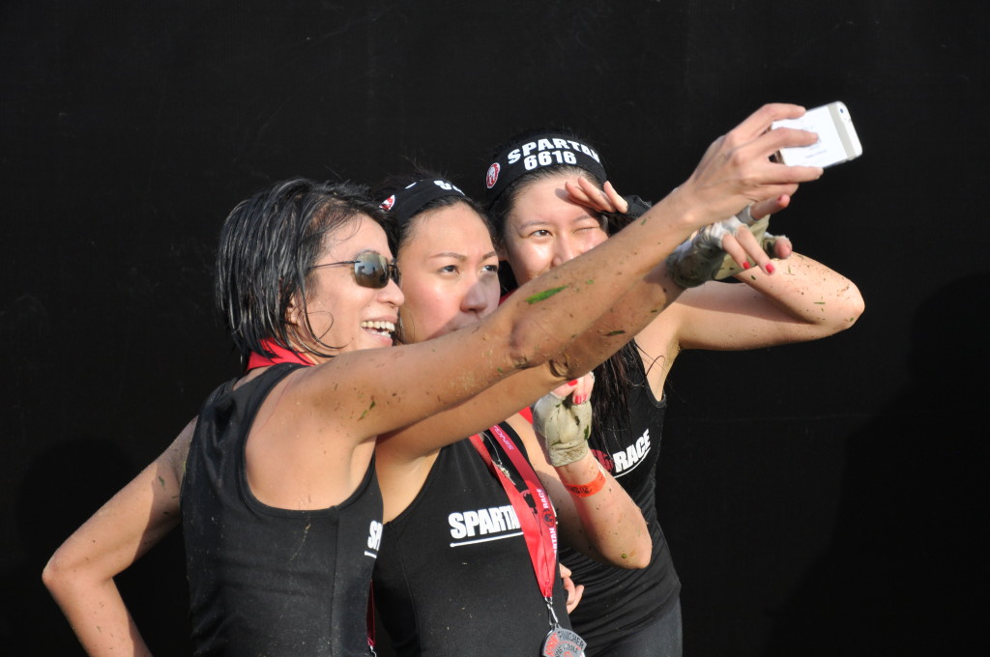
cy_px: 328
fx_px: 2554
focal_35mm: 93
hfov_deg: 21.9
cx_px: 495
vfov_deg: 14.7
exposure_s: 1/1600
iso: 400
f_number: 5.6
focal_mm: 62
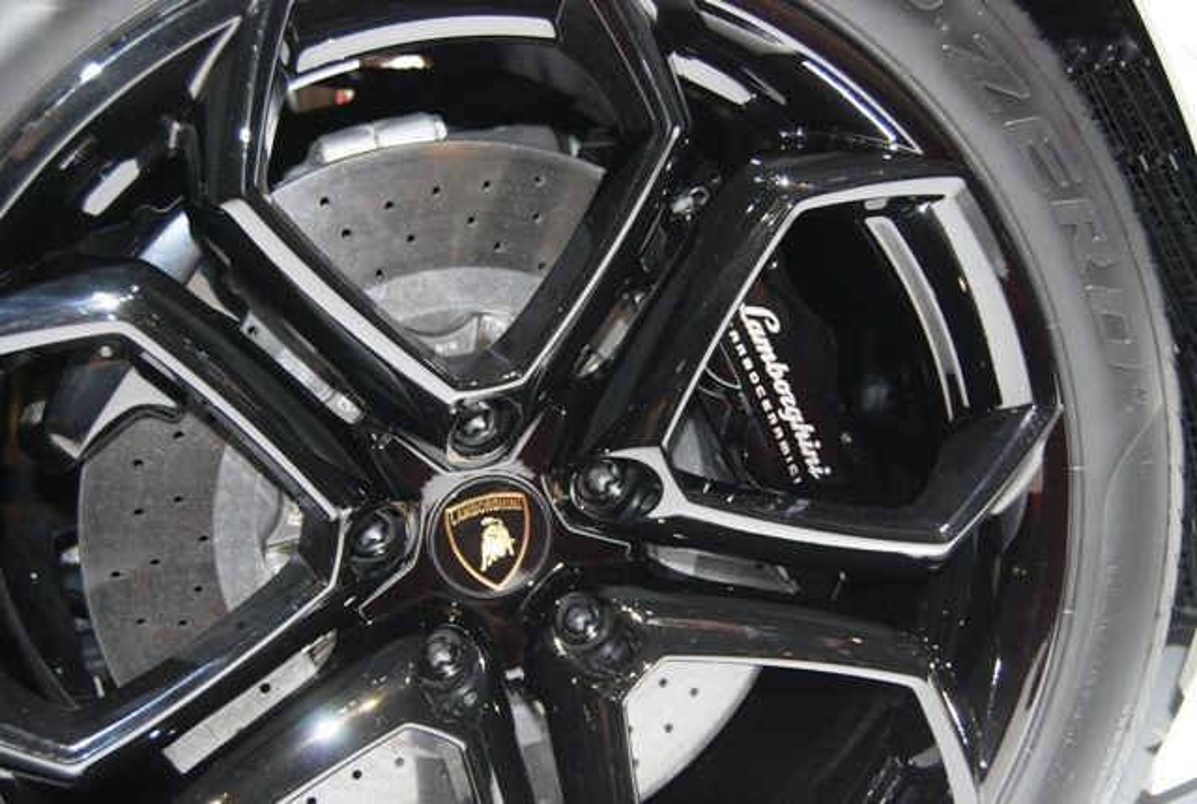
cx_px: 598
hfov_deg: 43.5
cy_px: 402
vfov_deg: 30.0
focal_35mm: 45
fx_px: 1500
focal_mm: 30
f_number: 5
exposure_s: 1/60
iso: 800
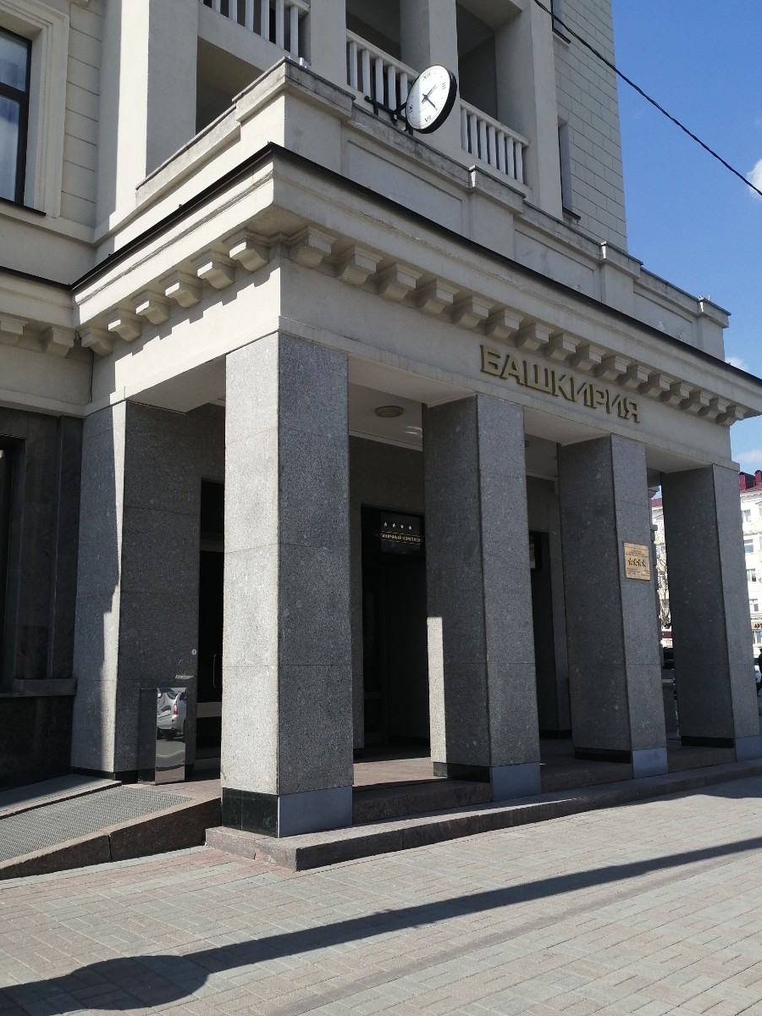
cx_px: 368
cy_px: 537
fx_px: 881
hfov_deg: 46.8
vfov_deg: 59.9
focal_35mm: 30
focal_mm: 3.88
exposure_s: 1/1429
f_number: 1.8
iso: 50
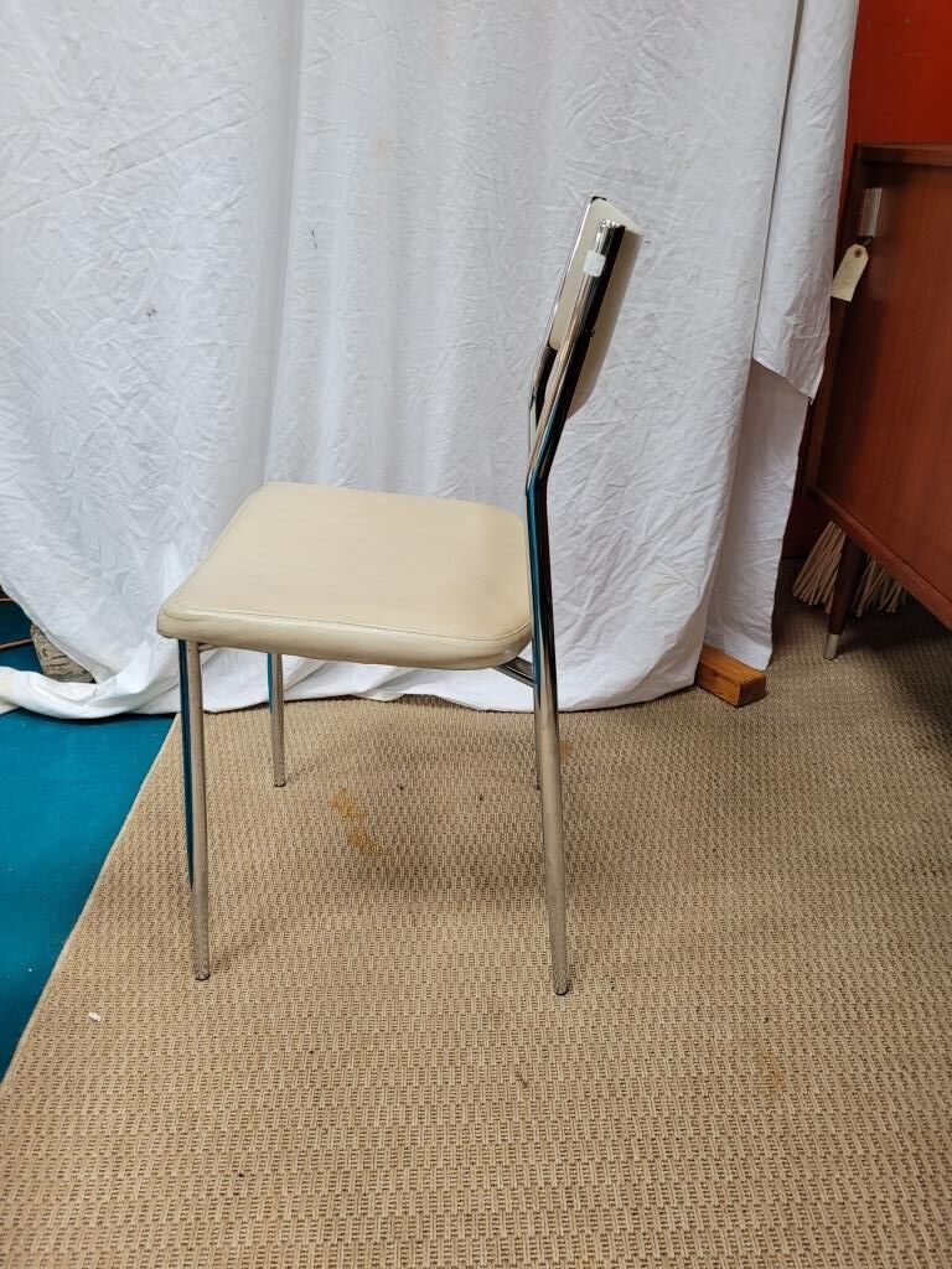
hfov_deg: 53.1
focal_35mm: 26
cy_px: 634
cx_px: 476
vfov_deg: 67.3
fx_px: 953
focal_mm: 5.4
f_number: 1.8
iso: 250
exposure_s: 1/100
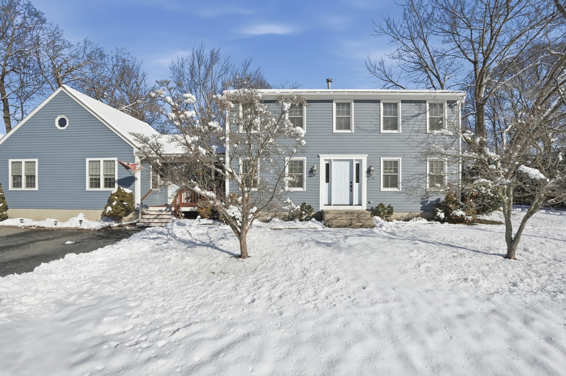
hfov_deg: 100.5
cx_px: 283
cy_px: 188
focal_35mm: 15
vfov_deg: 77.2
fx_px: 236
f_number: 7.1
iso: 800
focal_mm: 10
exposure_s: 1/4000
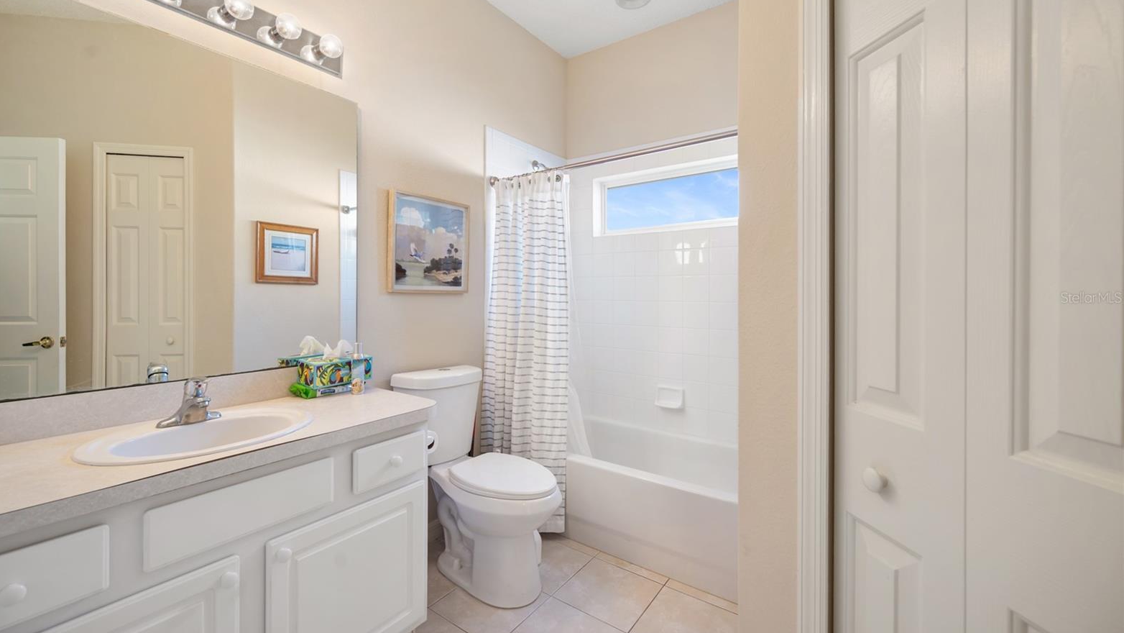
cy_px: 297
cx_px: 550
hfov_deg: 103.0
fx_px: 447
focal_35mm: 15
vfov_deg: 70.5
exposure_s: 1/4
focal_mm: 14
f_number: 6.3
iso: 250
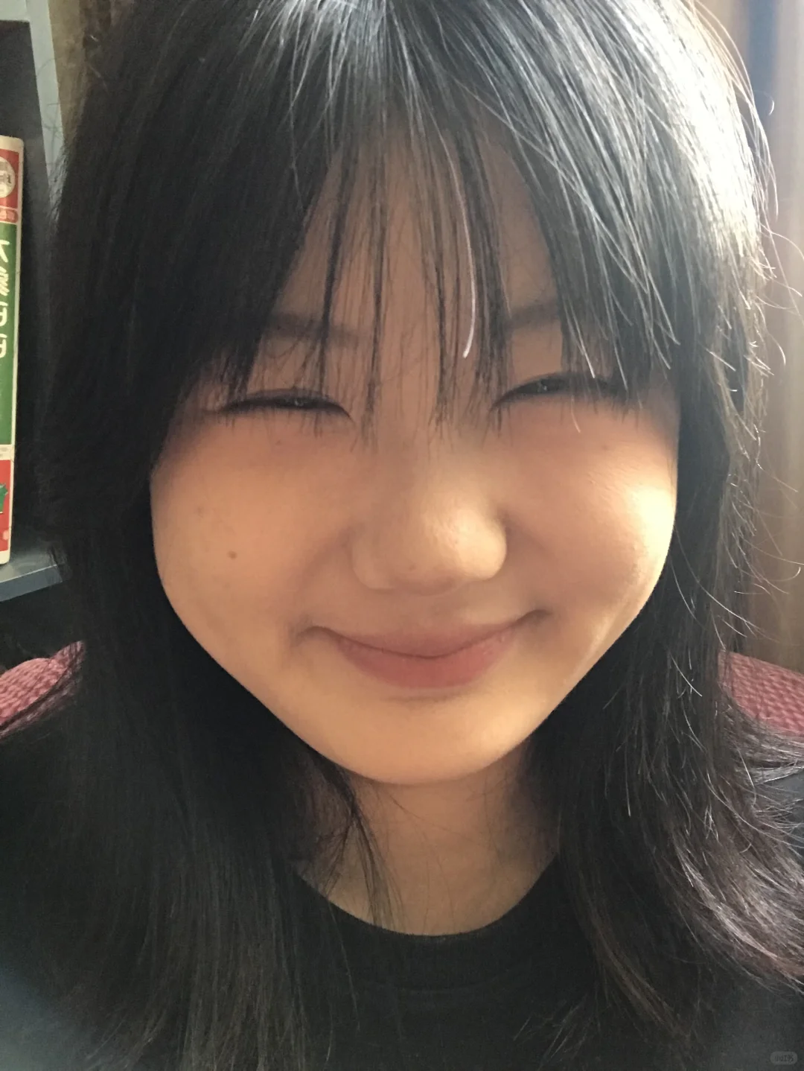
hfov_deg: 44.2
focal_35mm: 32
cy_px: 536
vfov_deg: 56.8
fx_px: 990
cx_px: 402
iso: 200
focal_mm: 2.87
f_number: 2.2
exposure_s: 1/33
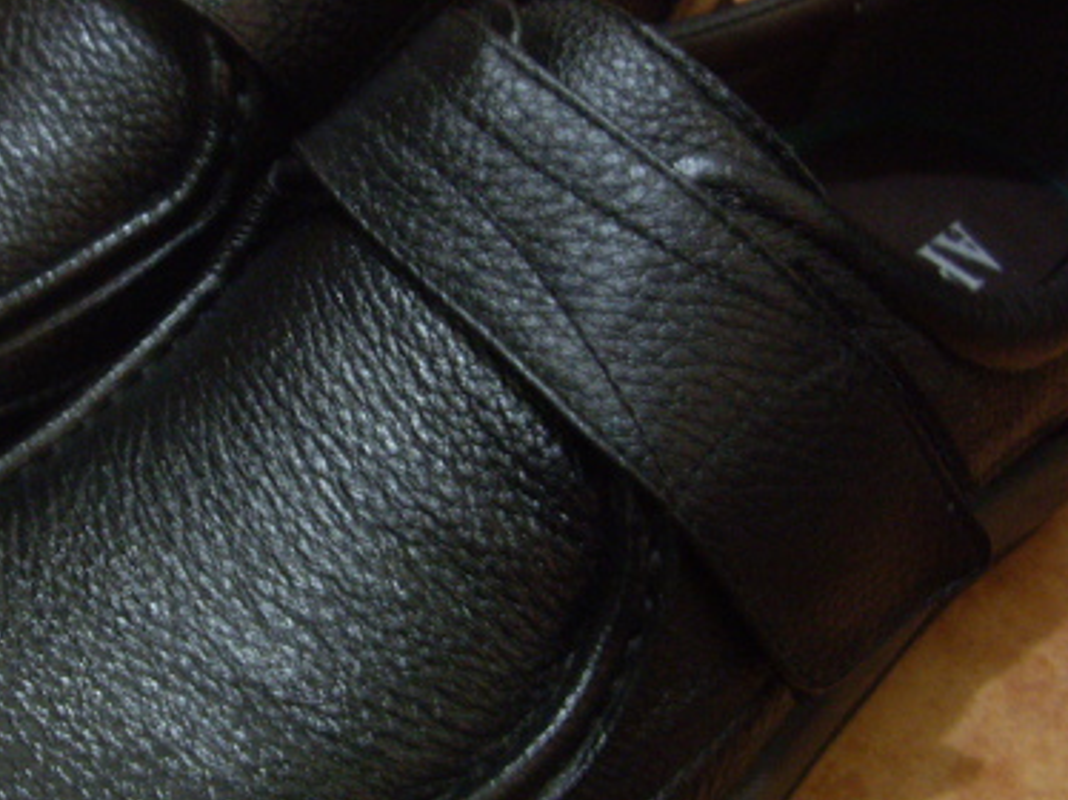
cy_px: 323
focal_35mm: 61
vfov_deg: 24.0
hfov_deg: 31.2
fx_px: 1881
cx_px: 277
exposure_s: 1/4
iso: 400
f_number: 2.8
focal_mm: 7.9
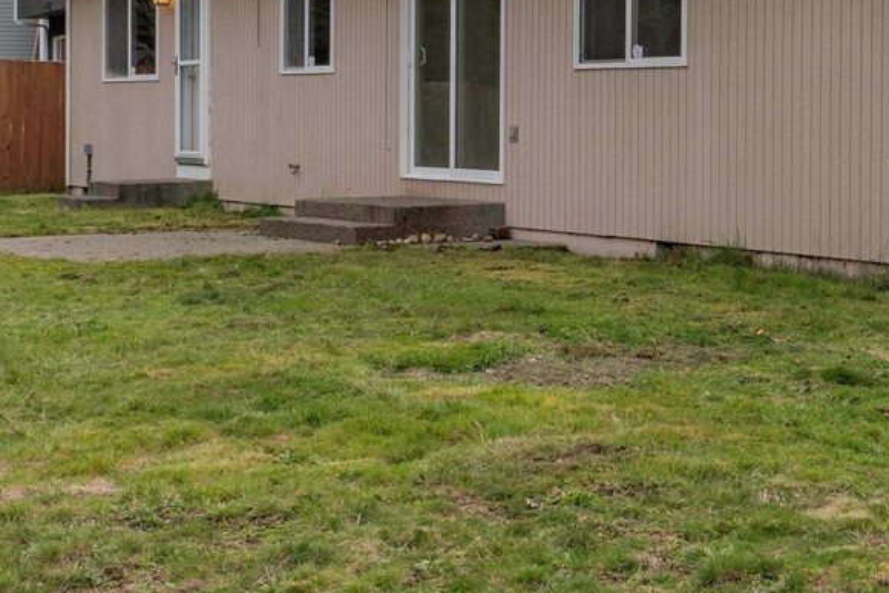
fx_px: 1951
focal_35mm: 79
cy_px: 87
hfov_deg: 24.1
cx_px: 957
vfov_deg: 17.1
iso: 100
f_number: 9
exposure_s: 1/160
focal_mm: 18
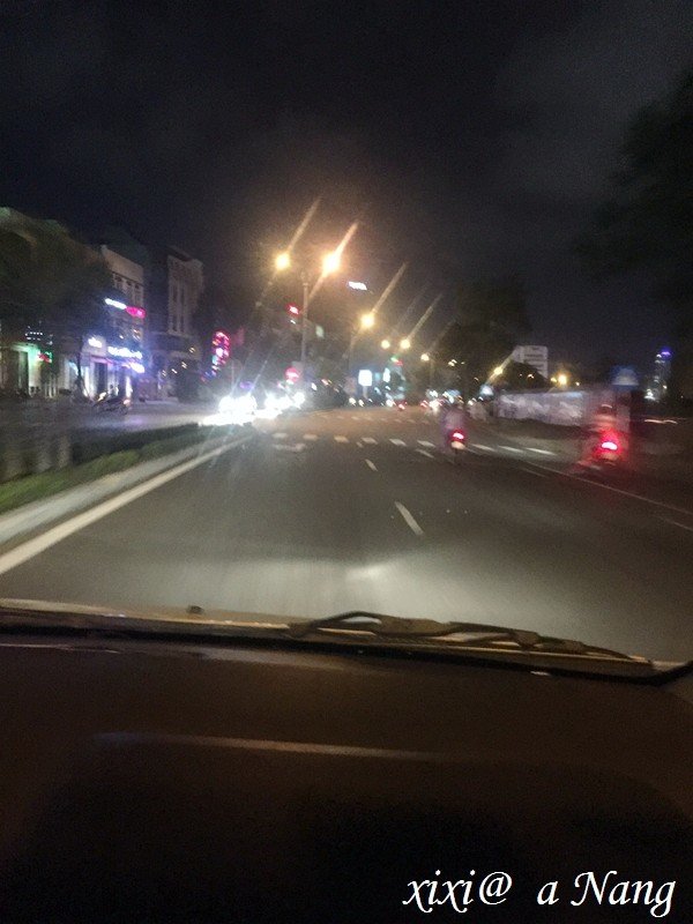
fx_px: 774
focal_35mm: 29
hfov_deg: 48.2
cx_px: 346
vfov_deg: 61.7
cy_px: 462
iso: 800
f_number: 2.2
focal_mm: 4.15
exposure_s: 1/17
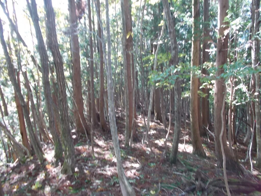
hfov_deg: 67.3
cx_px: 130
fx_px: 196
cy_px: 98
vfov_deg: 53.1
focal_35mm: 26
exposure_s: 1/30
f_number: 3.2
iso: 250
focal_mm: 4.6
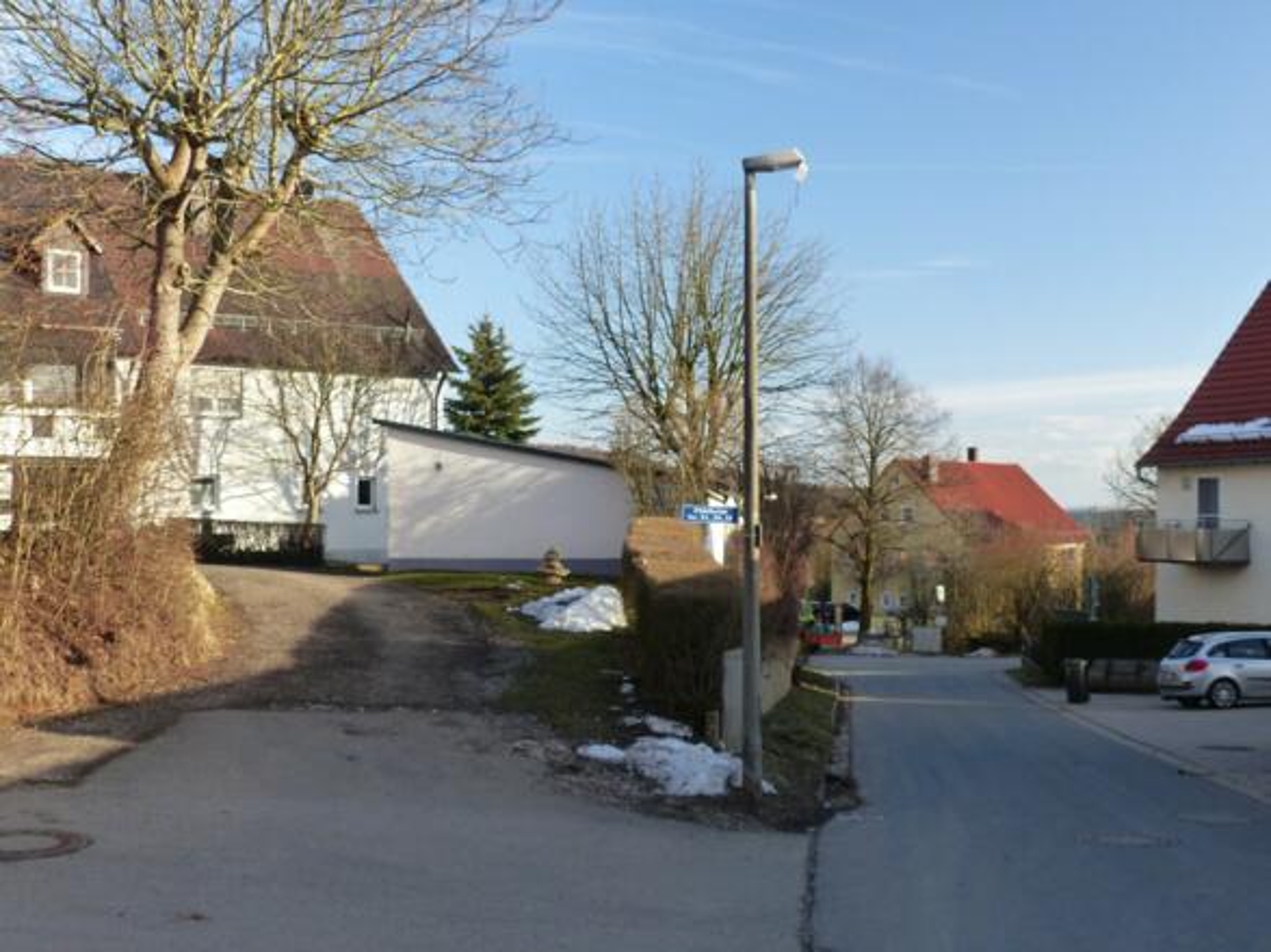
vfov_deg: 34.3
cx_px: 636
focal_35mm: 42
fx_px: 1542
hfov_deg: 44.8
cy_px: 476
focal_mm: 7.6
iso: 160
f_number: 3.5
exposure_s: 1/125
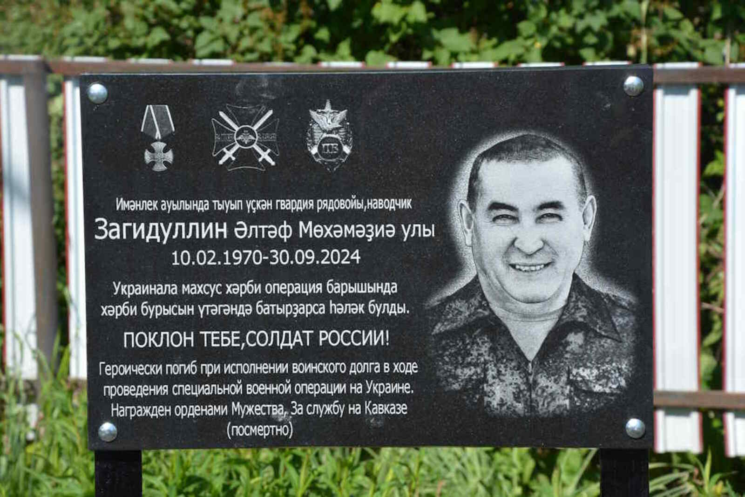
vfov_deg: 12.2
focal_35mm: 112
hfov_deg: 18.2
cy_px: 248
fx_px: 2328
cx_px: 372
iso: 125
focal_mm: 75
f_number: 8
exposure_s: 1/250
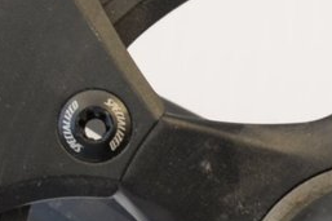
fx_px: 2691
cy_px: 325
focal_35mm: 292
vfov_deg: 4.7
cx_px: 444
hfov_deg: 7.0
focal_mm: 50
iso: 800
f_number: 10
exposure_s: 1/8
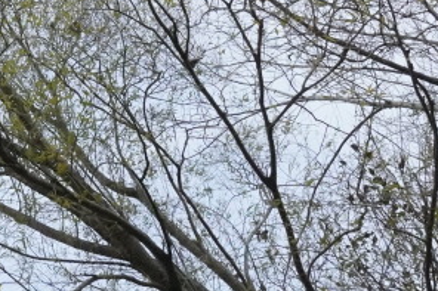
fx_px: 1009
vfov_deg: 16.4
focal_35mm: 83
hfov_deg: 23.7
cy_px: 92
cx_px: 30
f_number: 13
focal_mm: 16
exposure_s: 1/4000
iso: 10000
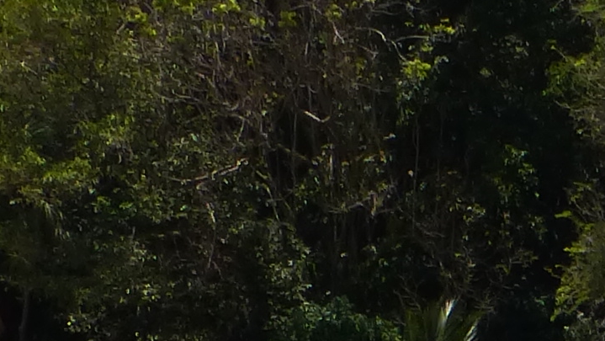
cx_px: 643
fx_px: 2519
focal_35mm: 157
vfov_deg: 7.2
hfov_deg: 13.5
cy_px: 892
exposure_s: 1/1300
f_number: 4
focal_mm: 4.3
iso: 100
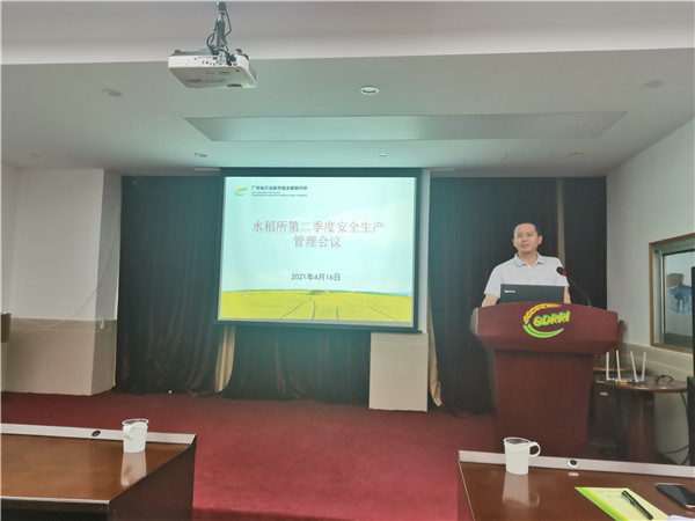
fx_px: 522
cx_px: 348
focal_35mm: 26
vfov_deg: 53.1
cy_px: 260
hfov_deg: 67.3
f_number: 1.8
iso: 400
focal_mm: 5.58
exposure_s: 1/50
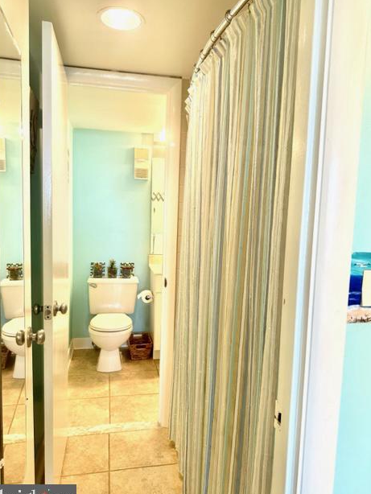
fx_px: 357
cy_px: 254
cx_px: 186
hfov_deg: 54.9
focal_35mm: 25
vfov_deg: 69.4
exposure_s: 1/120
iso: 125
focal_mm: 6.86
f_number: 1.78
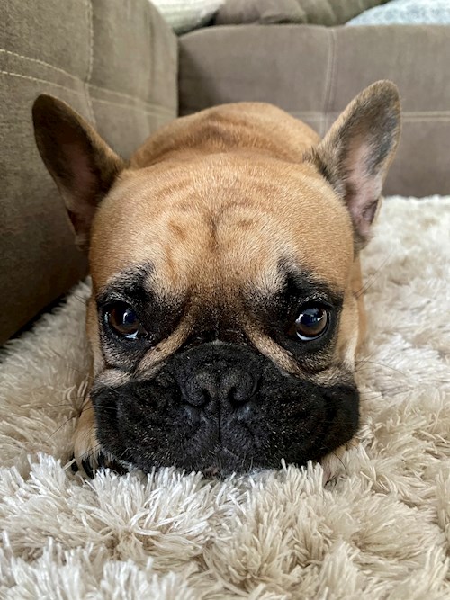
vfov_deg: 67.3
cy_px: 300
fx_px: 451
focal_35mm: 26
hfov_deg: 53.0
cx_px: 225
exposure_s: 1/26
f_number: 1.8
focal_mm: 4.25
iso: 1000
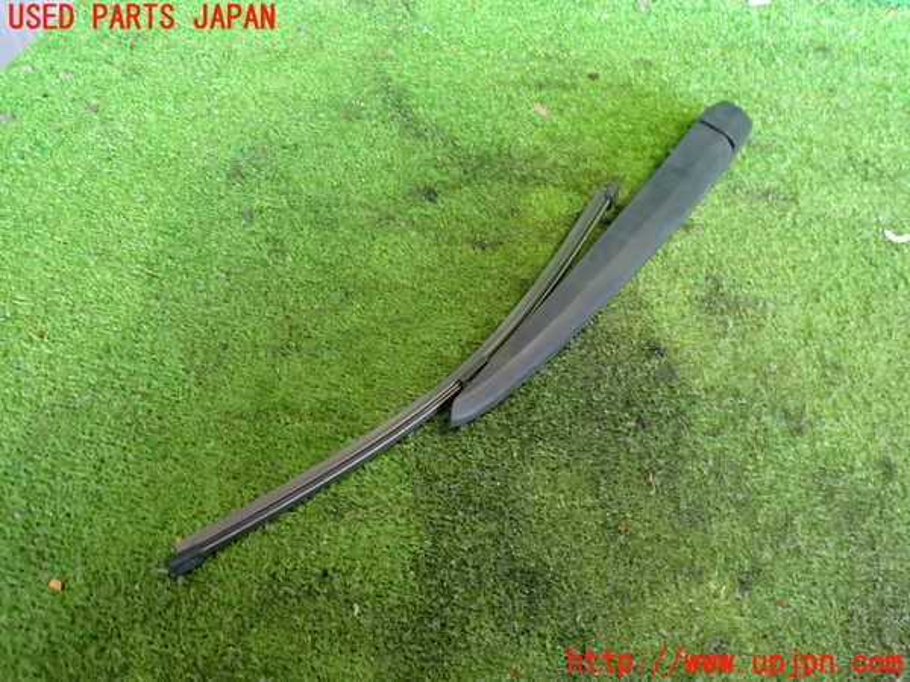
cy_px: 341
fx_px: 789
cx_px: 455
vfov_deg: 46.8
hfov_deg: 60.0
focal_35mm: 30
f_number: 2.3
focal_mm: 5.4
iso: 400
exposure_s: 1/30
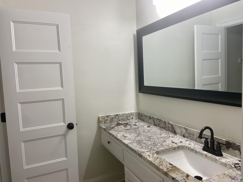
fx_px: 183
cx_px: 122
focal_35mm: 26
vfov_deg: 53.1
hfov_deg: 67.3
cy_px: 91
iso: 32
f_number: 1.8
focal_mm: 4.25
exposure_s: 1/129
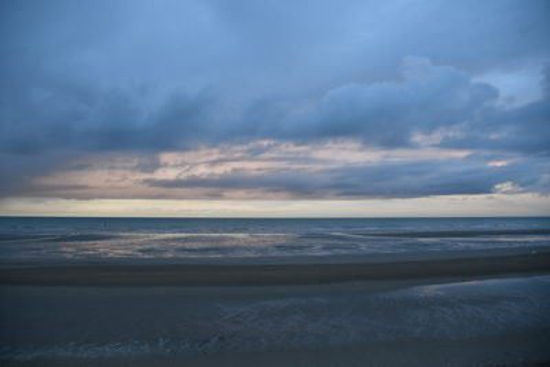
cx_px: 275
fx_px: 367
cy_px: 184
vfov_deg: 53.2
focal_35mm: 24
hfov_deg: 73.7
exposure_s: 1/80
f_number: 3.5
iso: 160
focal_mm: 16
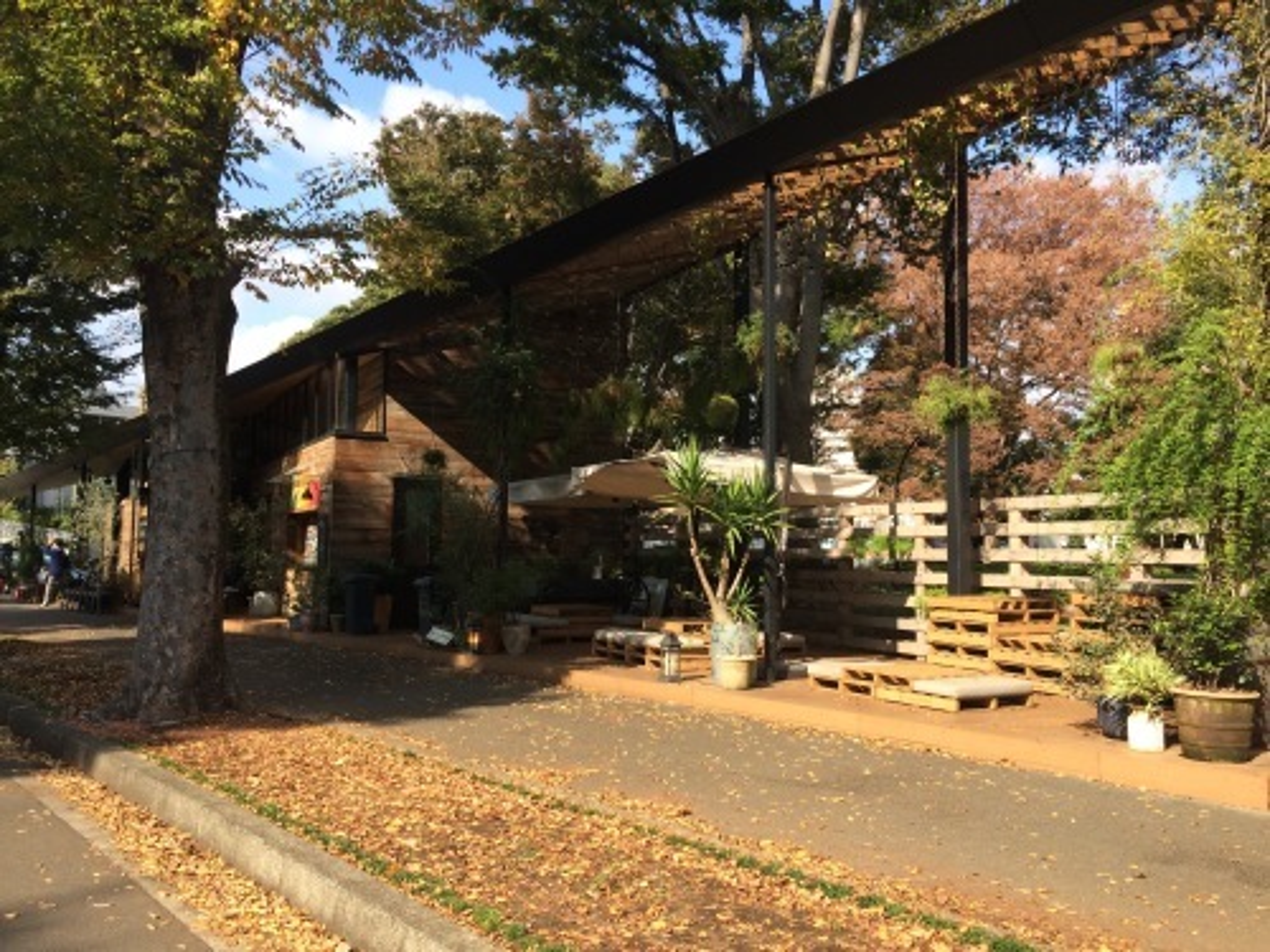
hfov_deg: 61.7
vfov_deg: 48.2
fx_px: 1064
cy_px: 476
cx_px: 635
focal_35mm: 29
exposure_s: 1/838
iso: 32
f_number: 2.2
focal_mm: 4.15
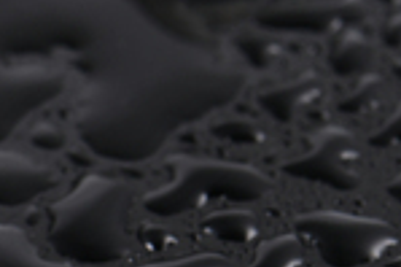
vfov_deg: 3.2
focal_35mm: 423
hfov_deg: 4.8
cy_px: 228
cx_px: -404
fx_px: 4707
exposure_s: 1/160
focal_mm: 105
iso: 100
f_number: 13
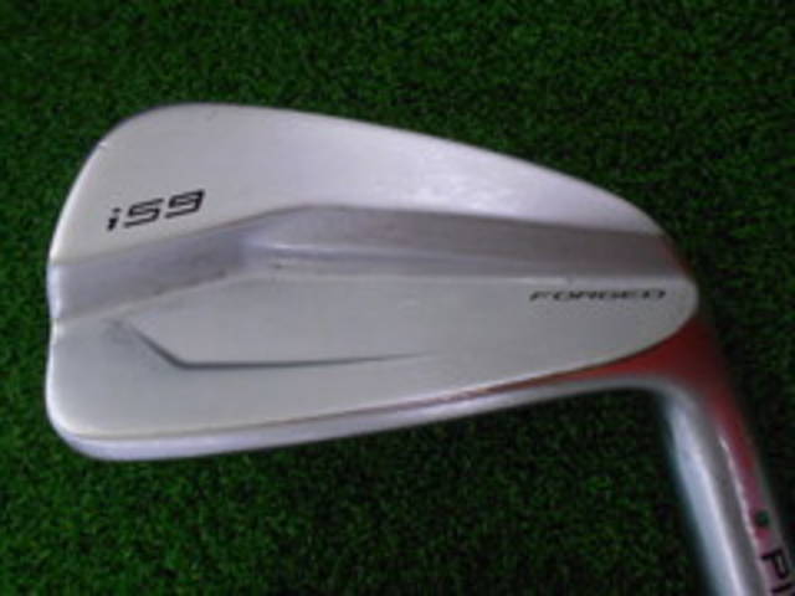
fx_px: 597
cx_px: 398
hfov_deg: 67.3
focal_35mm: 26
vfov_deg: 53.1
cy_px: 298
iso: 500
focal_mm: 4.6
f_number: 3.2
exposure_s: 1/250
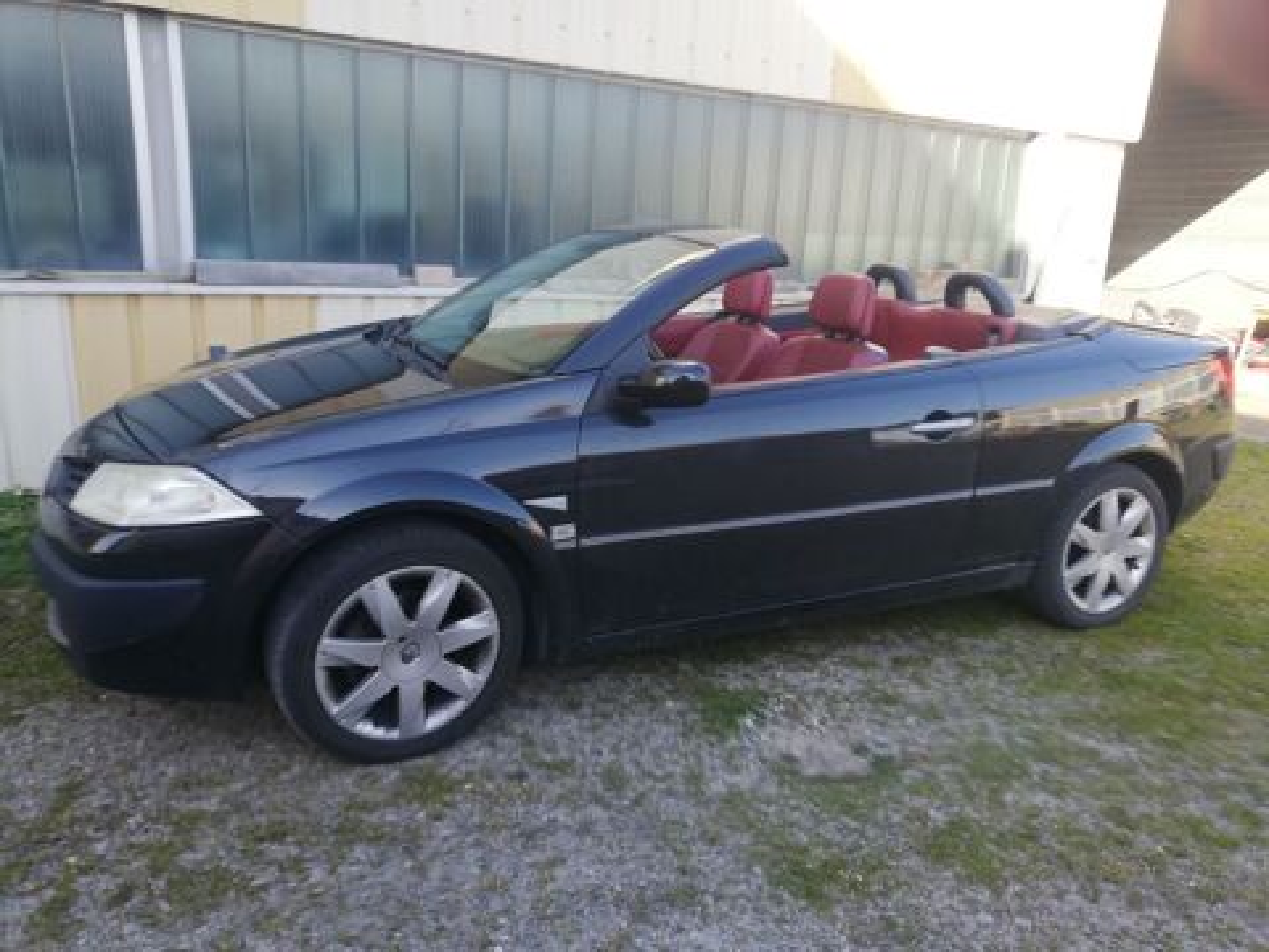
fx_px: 953
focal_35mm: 26
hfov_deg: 67.3
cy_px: 476
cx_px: 634
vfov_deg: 53.1
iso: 50
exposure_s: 1/150
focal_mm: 3.81
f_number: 2.2
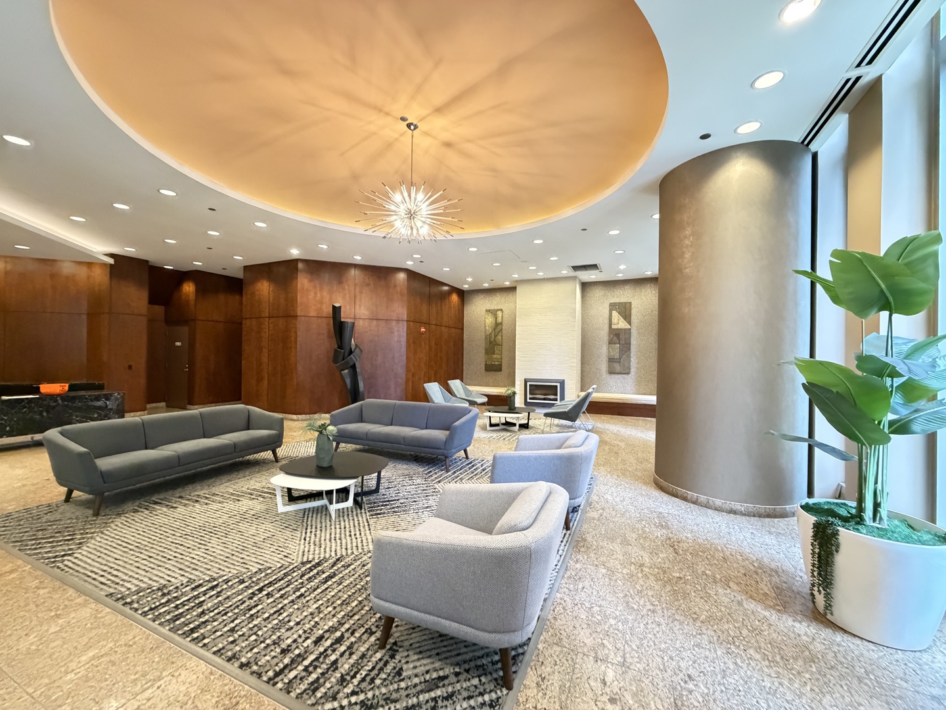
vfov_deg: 85.7
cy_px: 355
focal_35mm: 14
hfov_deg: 102.1
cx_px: 473
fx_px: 383
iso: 1000
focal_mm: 2.22
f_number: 2.2
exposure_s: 1/60
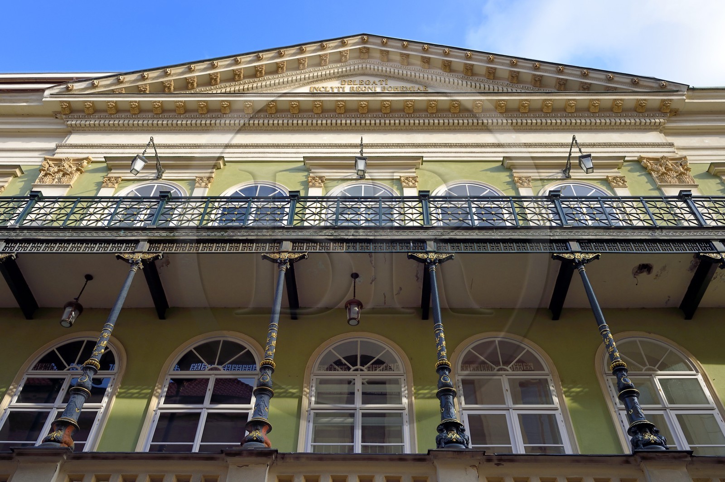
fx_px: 624
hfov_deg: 60.3
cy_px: 241
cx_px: 362
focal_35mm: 31
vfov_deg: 42.3
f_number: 9
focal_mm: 31
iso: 400
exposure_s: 1/200
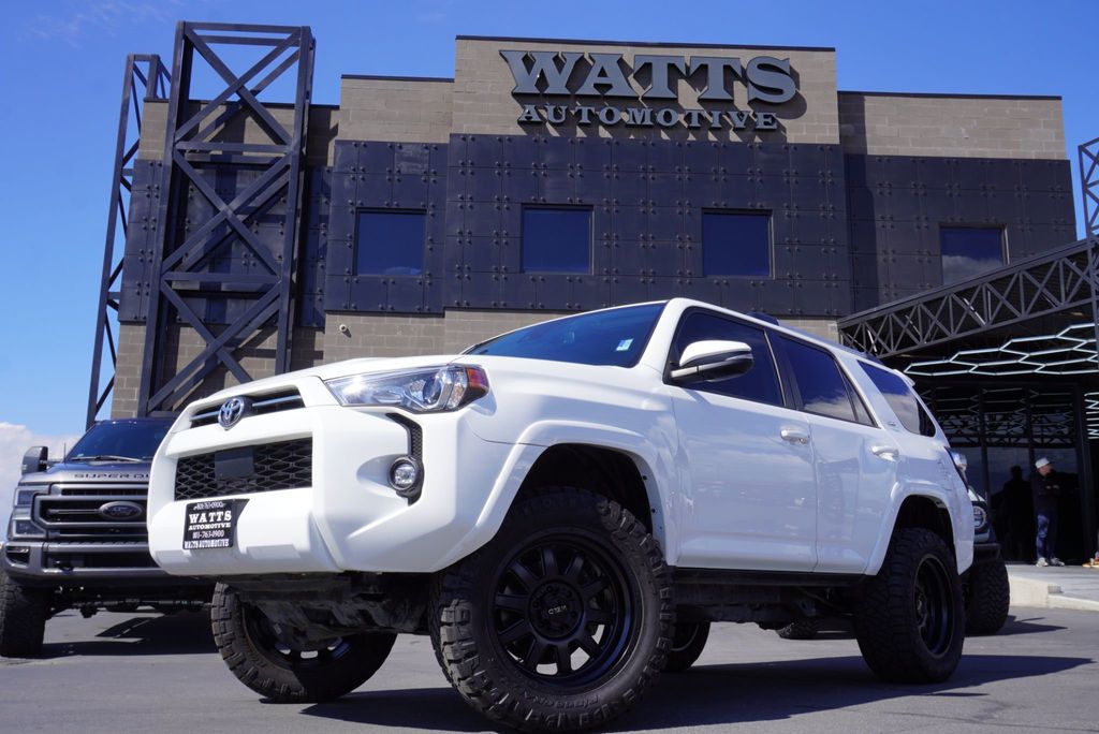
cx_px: 550
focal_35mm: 34
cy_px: 367
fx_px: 1054
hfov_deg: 55.1
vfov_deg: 38.4
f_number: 10
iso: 100
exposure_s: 1/160
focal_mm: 23
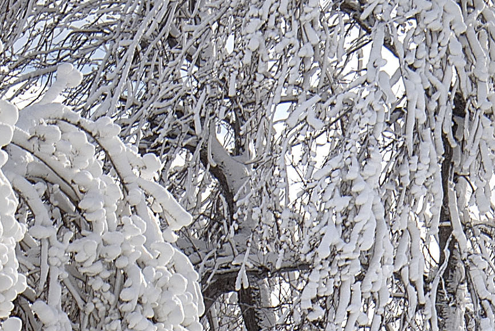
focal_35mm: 242
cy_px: 567
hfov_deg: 8.4
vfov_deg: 5.6
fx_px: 3329
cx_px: 620
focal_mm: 35
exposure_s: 1/800
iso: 100
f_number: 9
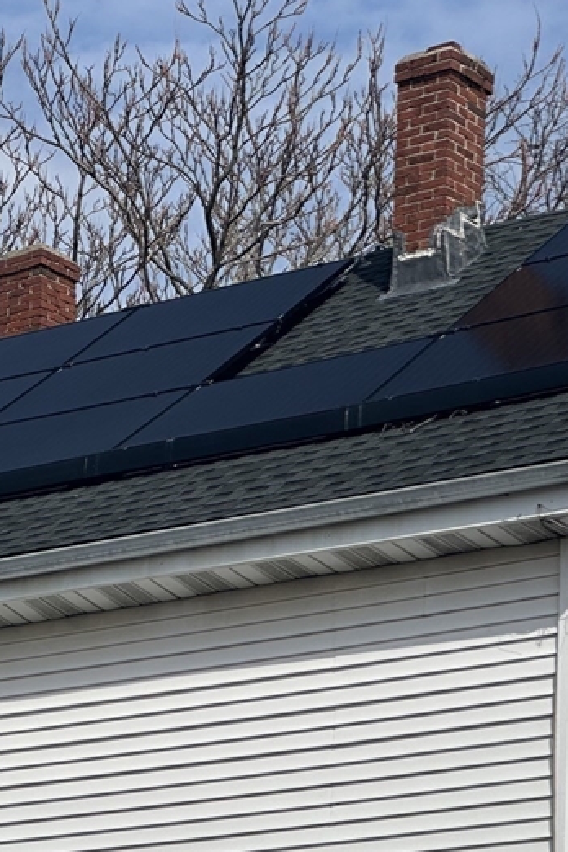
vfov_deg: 13.1
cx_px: 142
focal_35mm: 157
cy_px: 578
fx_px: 3715
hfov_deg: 8.7
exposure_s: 1/2053
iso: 32
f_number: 2.8
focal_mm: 9
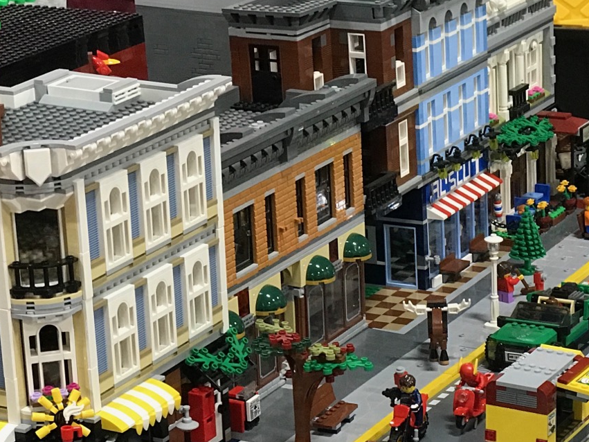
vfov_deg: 11.0
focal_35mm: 134
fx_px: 2280
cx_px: 607
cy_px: 421
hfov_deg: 14.5
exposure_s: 1/60
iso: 250
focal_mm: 6.6
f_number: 2.8
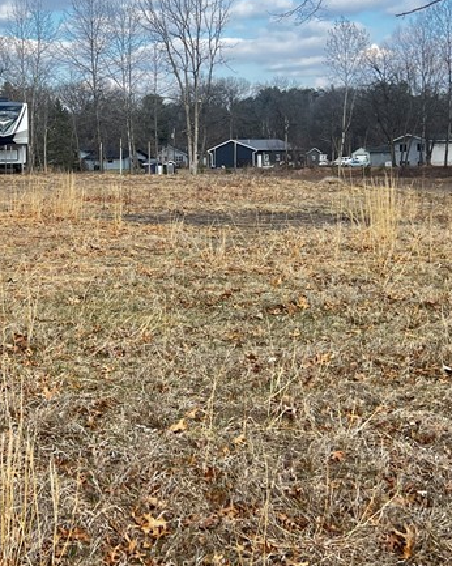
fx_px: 1004
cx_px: 17
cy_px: 200
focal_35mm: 60
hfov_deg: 24.4
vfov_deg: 31.3
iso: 50
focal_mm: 5.7
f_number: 1.5
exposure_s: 1/1431
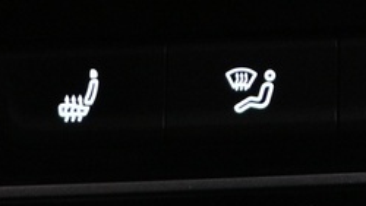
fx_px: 1583
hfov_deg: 12.8
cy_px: -532
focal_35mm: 163
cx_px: 473
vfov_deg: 6.4
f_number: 3.5
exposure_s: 1/30
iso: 1600
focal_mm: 16
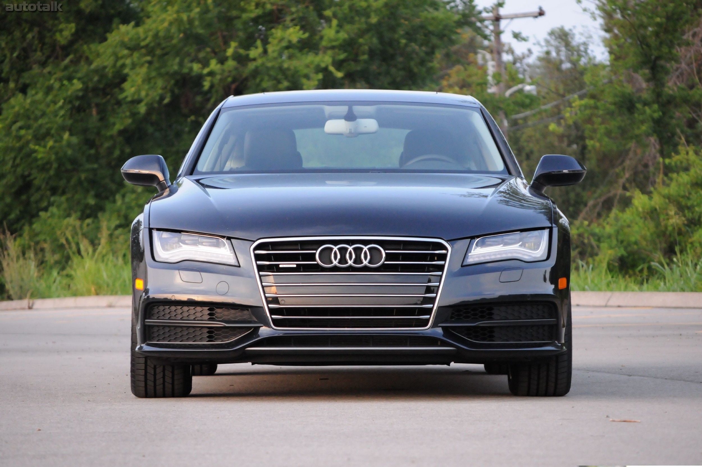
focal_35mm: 180
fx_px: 3506
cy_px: 234
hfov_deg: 11.4
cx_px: 351
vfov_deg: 7.6
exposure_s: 1/250
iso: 2000
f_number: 5.6
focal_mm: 120
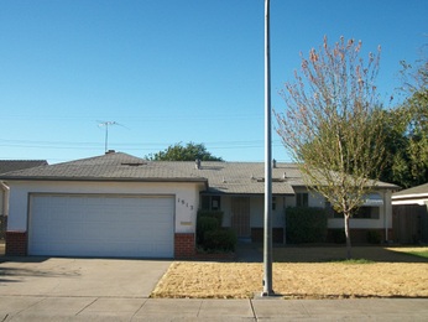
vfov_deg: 36.0
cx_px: 214
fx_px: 495
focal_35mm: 40
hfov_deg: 46.8
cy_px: 161
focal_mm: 7.1
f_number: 9.9
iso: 80
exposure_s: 1/100
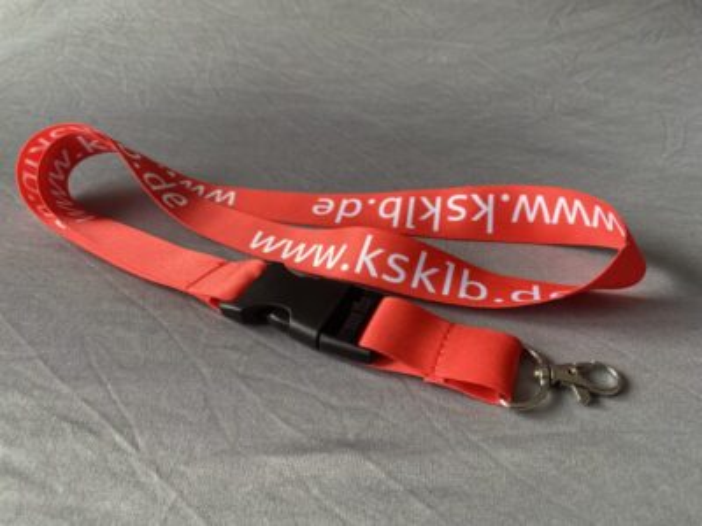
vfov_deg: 53.1
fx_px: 527
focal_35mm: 26
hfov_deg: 67.3
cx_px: 351
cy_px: 263
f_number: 1.8
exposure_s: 1/121
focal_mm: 4.25
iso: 80
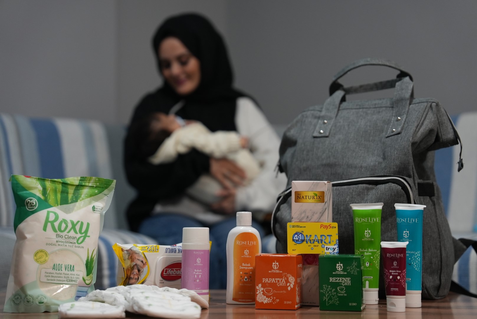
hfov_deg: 28.8
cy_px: 160
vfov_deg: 19.5
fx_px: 928
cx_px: 238
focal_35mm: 70
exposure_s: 1/100
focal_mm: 70
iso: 1600
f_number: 2.8
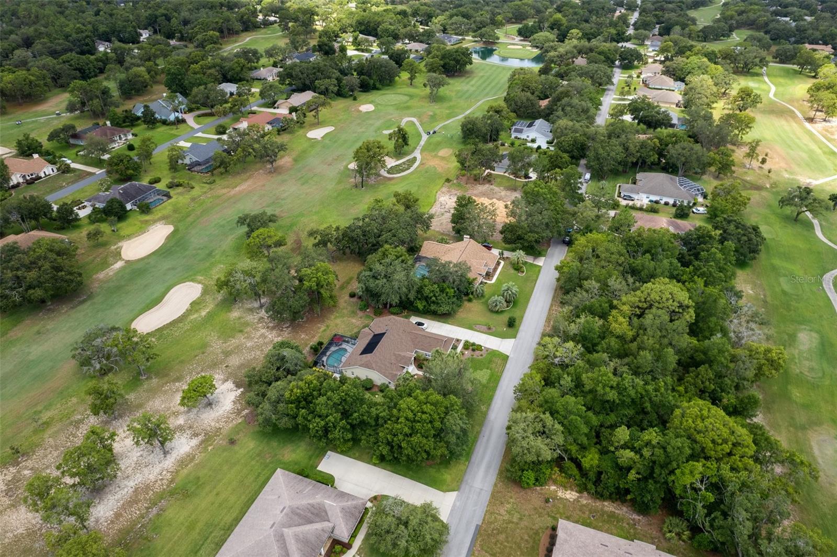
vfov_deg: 57.2
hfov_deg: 78.6
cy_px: 278
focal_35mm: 22
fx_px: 511
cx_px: 418
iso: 100
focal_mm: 8.38
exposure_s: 1/500
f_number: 2.8
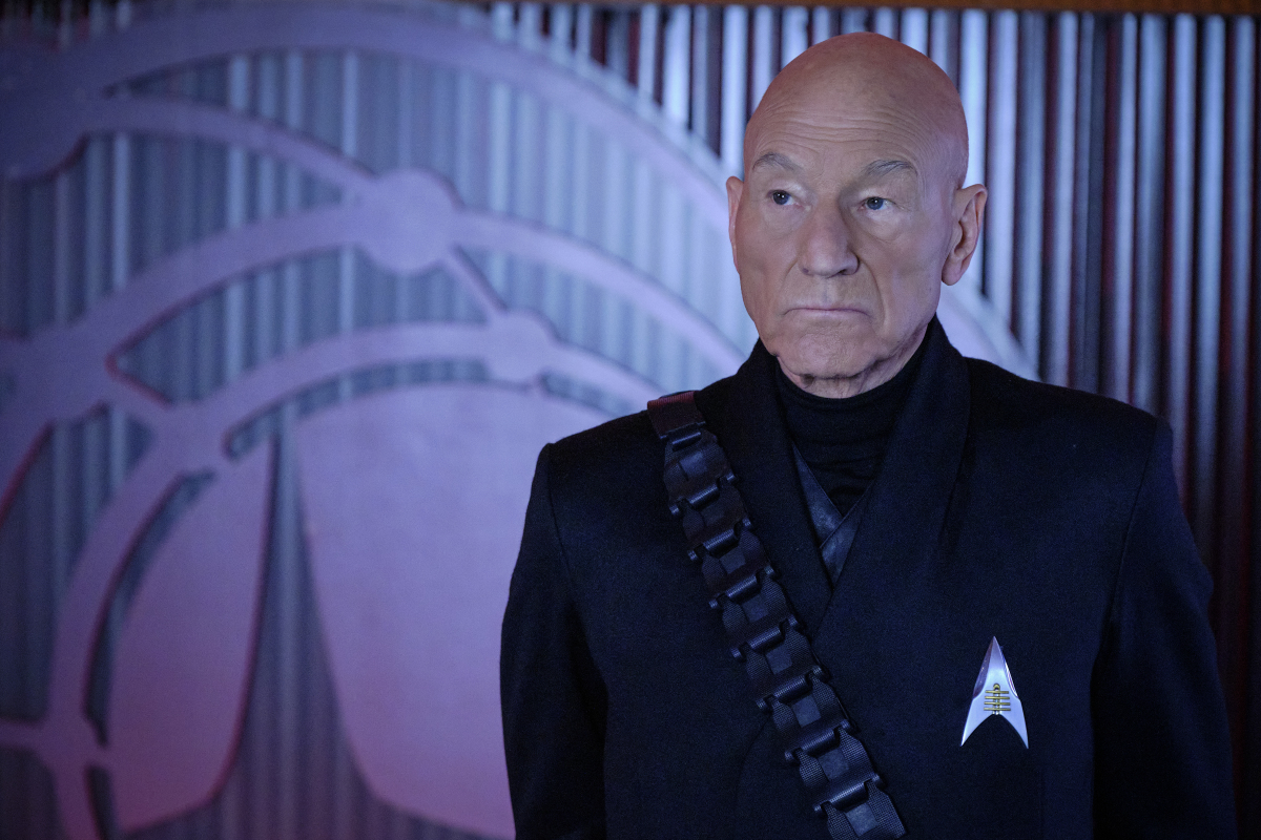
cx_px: 630
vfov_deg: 9.7
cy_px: 420
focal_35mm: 142
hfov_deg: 14.4
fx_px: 4974
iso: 6400
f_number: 4.5
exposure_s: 1/160
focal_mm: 94.5
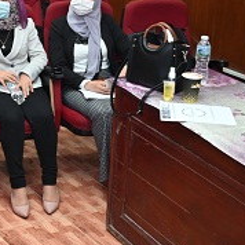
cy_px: 32
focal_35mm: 89
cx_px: 17
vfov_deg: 19.2
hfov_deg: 19.1
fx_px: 713
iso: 1600
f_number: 4.8
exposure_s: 1/60
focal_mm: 31
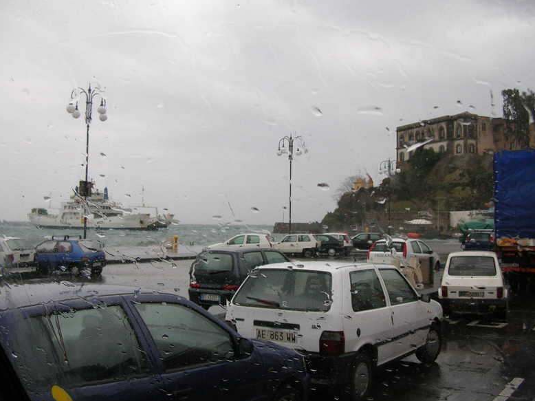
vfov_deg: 38.6
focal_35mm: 37
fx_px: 572
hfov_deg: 50.1
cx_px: 273
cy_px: 205
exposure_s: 1/112
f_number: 2.7
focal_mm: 6
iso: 50
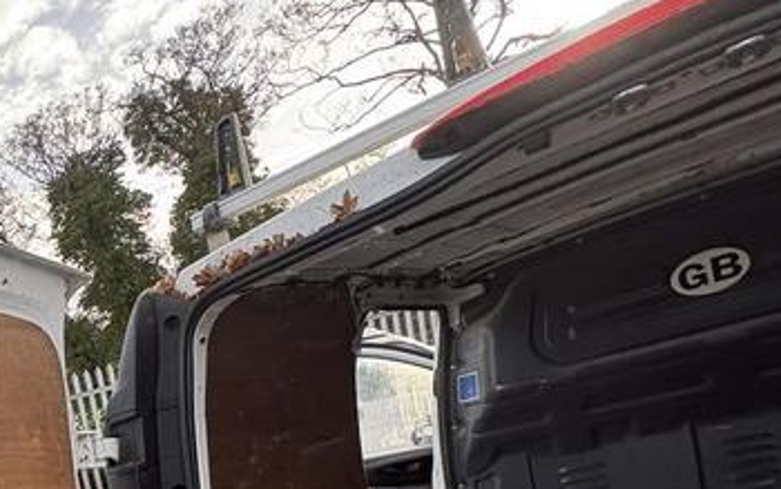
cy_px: 589
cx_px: -85
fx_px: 809
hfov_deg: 41.0
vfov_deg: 29.0
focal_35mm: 38
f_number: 2.2
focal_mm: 2.22
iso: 40
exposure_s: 1/185
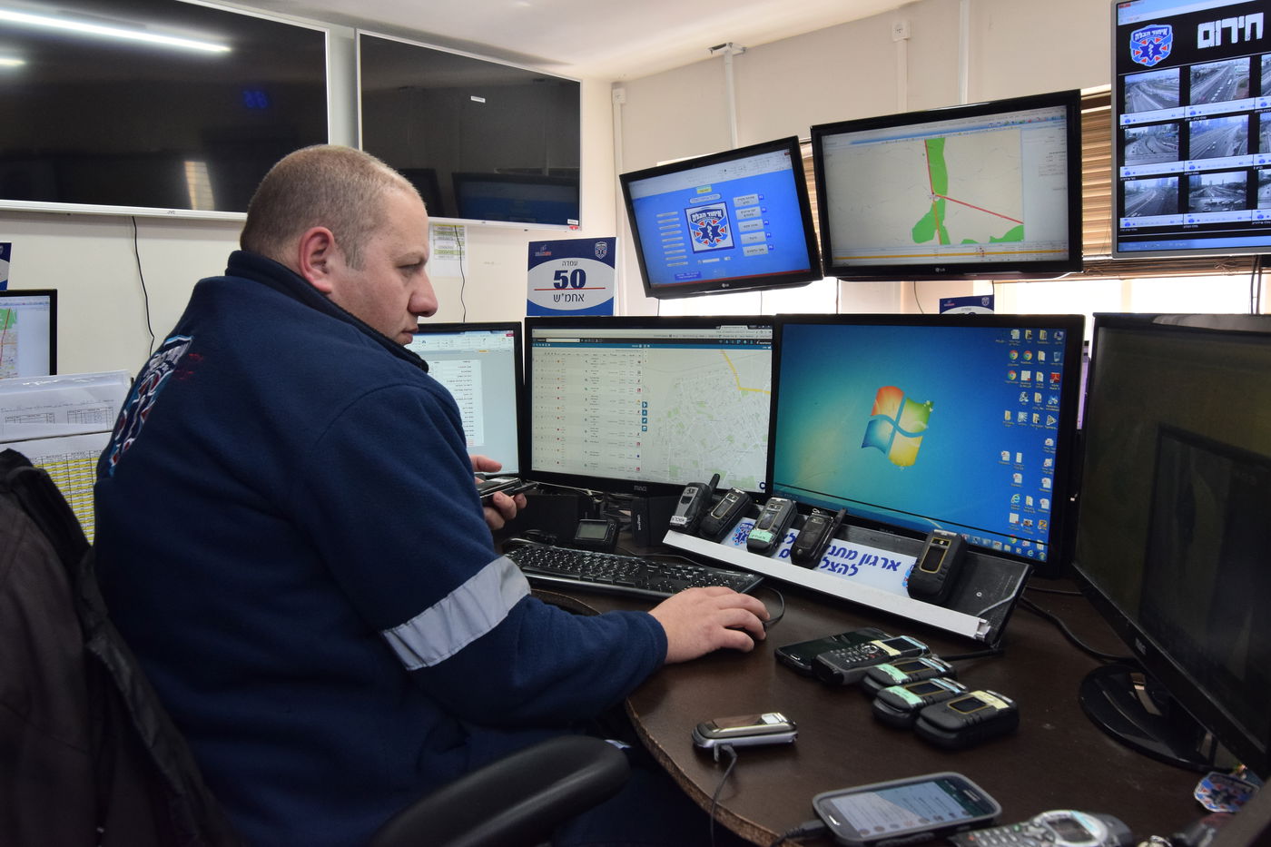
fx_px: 953
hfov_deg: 67.4
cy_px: 424
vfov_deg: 47.9
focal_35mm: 27
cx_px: 636
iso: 1000
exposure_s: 1/200
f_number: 6.3
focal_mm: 18
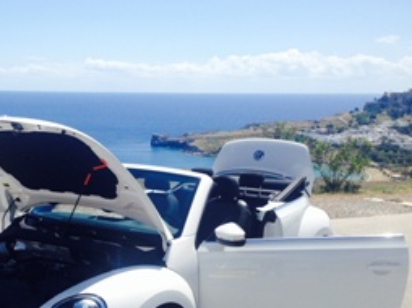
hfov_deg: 36.3
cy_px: 227
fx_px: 618
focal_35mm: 52
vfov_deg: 27.6
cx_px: 120
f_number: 2.4
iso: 50
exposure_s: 1/2088
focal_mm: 4.12
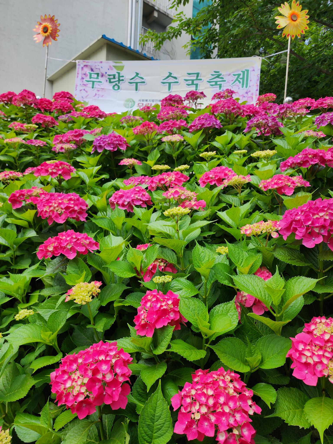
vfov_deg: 73.9
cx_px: 166
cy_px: 222
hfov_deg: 58.9
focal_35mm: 23
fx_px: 295
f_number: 1.8
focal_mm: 6.4
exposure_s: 1/439
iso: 12
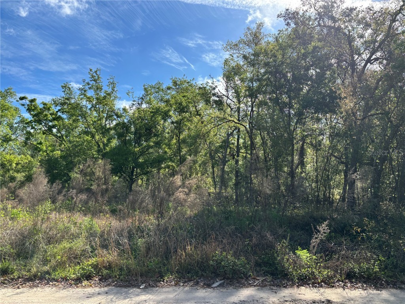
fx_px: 304
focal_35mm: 26
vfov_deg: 53.1
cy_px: 152
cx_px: 202
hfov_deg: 67.3
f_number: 1.6
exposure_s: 1/2024
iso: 50
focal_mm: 5.96
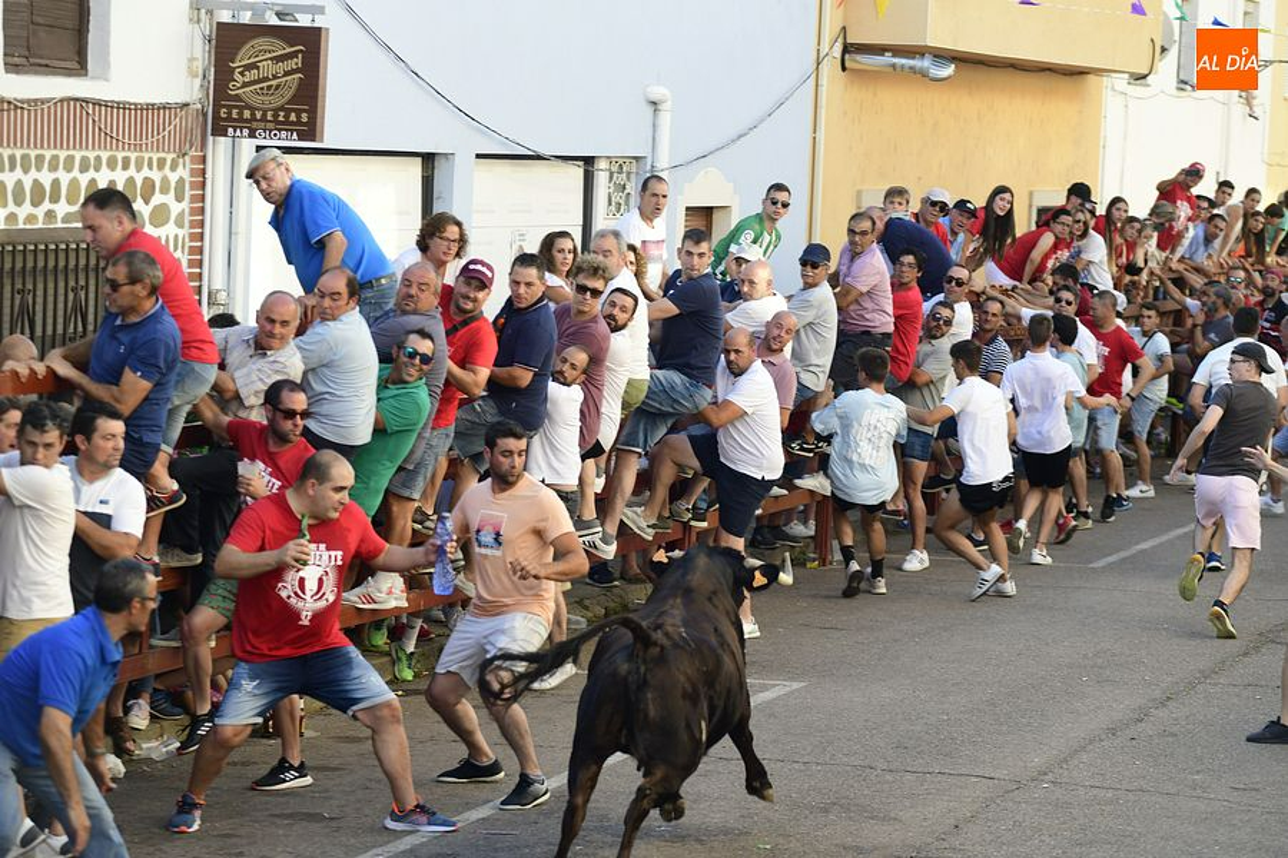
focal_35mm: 120
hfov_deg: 17.1
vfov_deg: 11.4
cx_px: 644
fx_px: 4293
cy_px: 429
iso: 400
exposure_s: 1/400
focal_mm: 120
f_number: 4
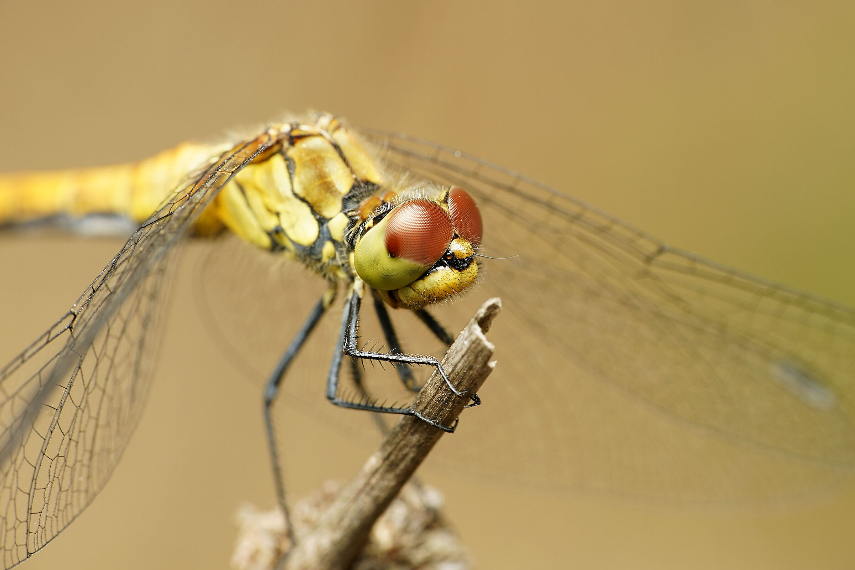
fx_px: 2137
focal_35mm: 90
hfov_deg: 22.6
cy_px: 285
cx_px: 428
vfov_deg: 15.2
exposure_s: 1/200
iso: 200
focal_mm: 90
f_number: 13
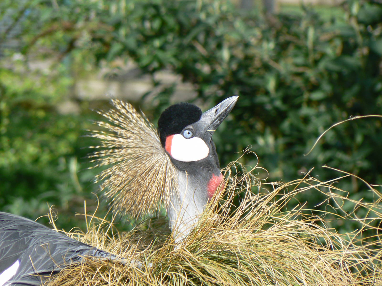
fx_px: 4337
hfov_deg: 5.0
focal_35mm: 393
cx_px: 191
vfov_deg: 3.8
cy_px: 143
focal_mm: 65.4
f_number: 5.6
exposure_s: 1/400
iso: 80
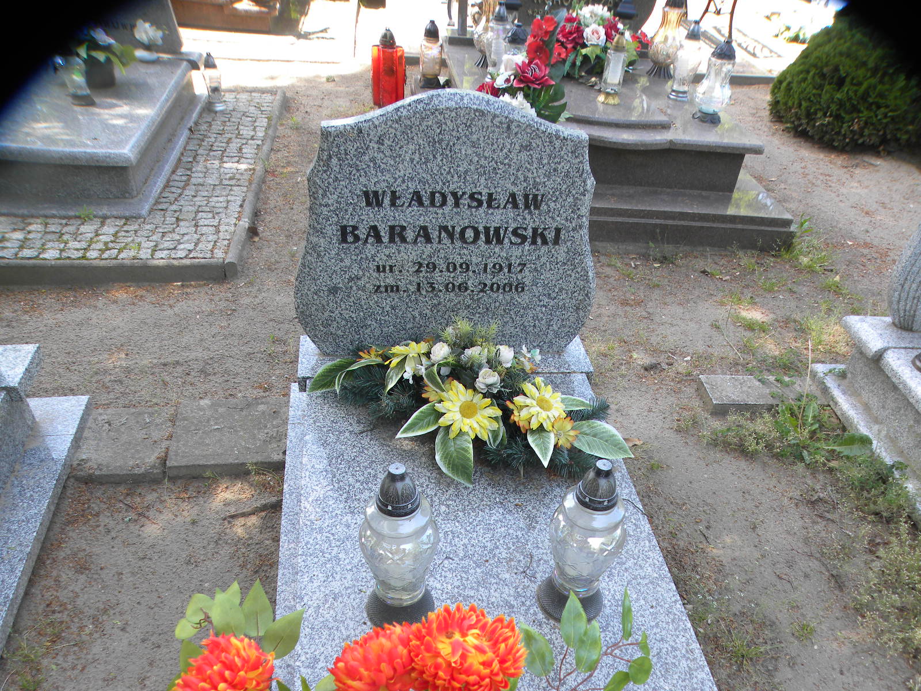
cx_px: 460
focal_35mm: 26
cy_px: 346
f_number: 2.8
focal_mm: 4.6
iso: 66
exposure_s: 1/74.7
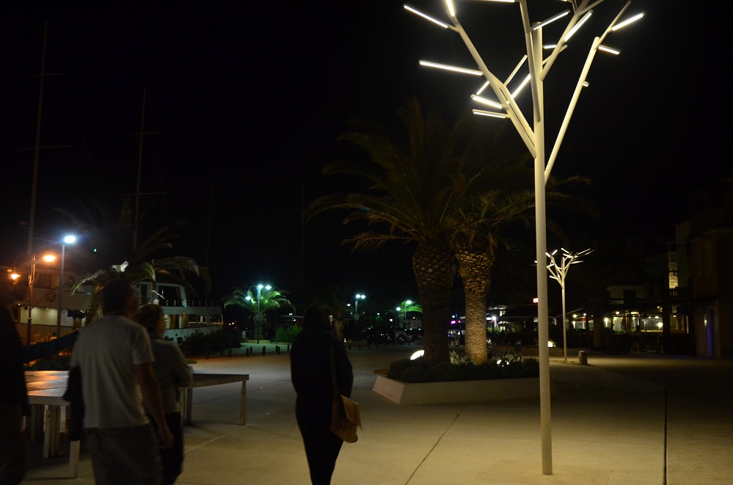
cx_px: 366
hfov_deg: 53.2
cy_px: 242
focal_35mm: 36
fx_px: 731
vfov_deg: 36.7
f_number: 4
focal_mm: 24
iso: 1800
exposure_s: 1/30
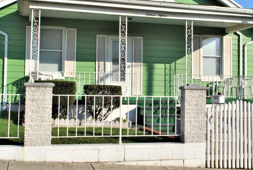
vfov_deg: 24.6
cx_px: 148
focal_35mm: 55
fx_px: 387
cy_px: 62
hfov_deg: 36.1
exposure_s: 1/320
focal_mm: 24
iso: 100
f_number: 9
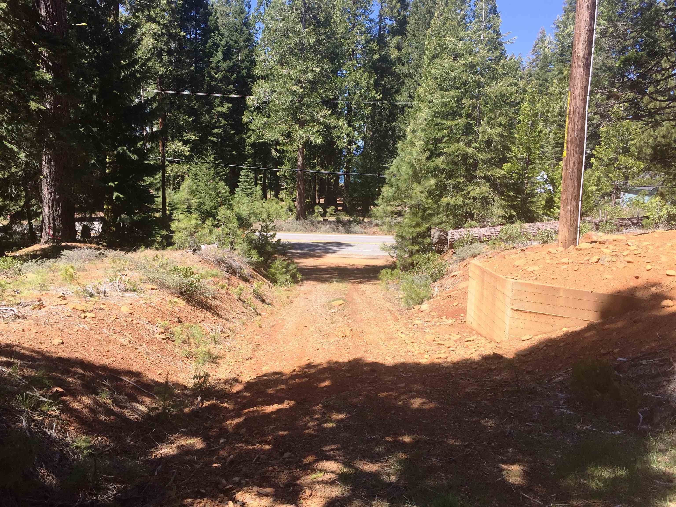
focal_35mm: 29
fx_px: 566
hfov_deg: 61.7
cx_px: 338
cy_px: 254
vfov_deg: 48.2
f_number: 2.2
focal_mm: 4.15
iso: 32
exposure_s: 1/879
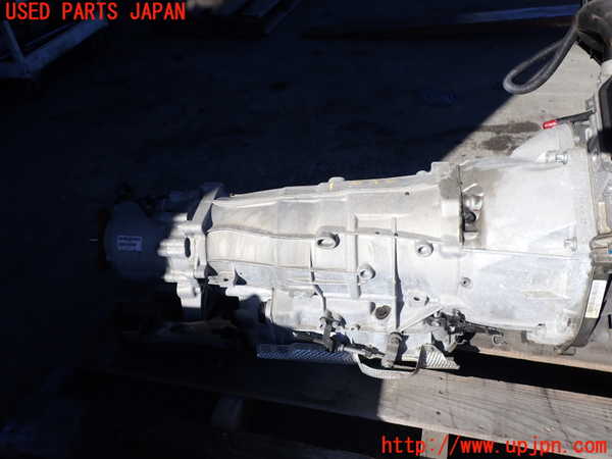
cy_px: 230
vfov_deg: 46.8
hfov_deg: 60.0
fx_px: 530
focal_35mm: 30
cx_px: 306
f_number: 9
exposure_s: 1/160
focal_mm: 5.4
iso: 100
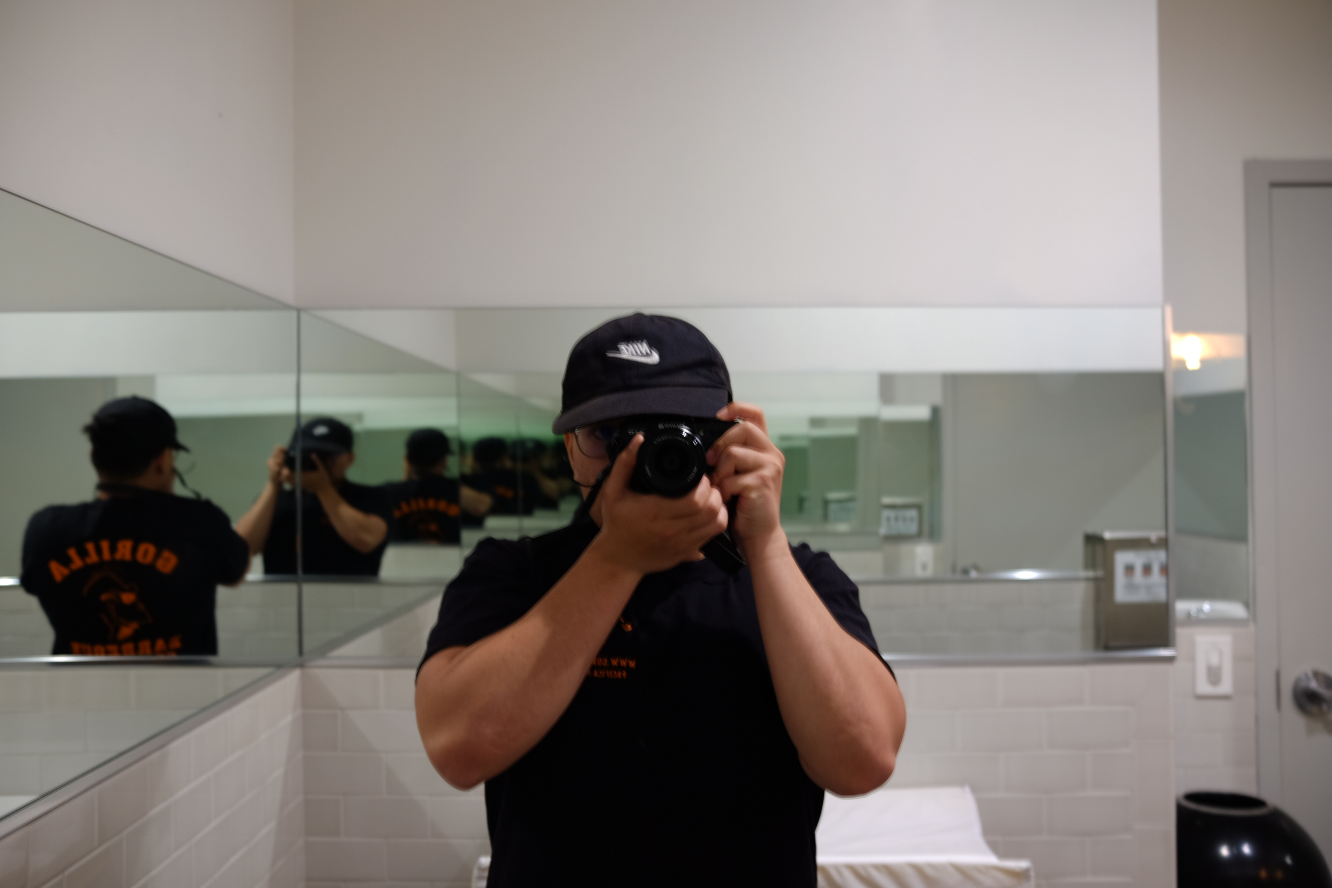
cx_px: 666
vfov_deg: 37.9
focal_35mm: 35
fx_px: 1295
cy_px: 444
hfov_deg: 54.4
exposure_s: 1/5
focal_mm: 23
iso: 100
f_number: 2.8
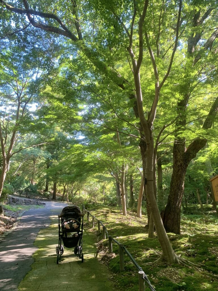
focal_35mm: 26
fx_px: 218
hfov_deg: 53.1
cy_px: 146
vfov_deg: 67.3
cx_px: 109
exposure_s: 1/121
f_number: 1.8
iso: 80
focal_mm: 4.25
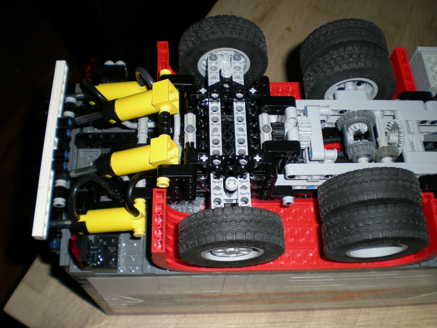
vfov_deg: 37.7
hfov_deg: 49.0
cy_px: 164
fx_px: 480
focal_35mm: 38
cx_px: 218
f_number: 3.1
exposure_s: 1/60
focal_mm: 6.3
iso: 50
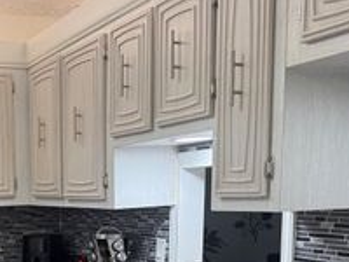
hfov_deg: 30.6
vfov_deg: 22.9
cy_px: 294
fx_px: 605
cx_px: 30
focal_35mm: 60
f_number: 1.78
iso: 160
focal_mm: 6.76
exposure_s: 1/120
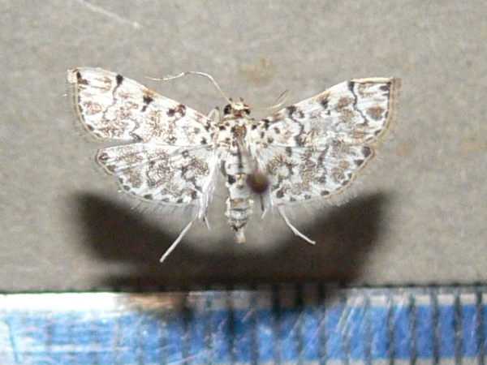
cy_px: 182
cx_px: 244
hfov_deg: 52.6
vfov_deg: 40.7
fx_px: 492
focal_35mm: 35
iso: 100
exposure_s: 1/30
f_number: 2.8
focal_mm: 7.5
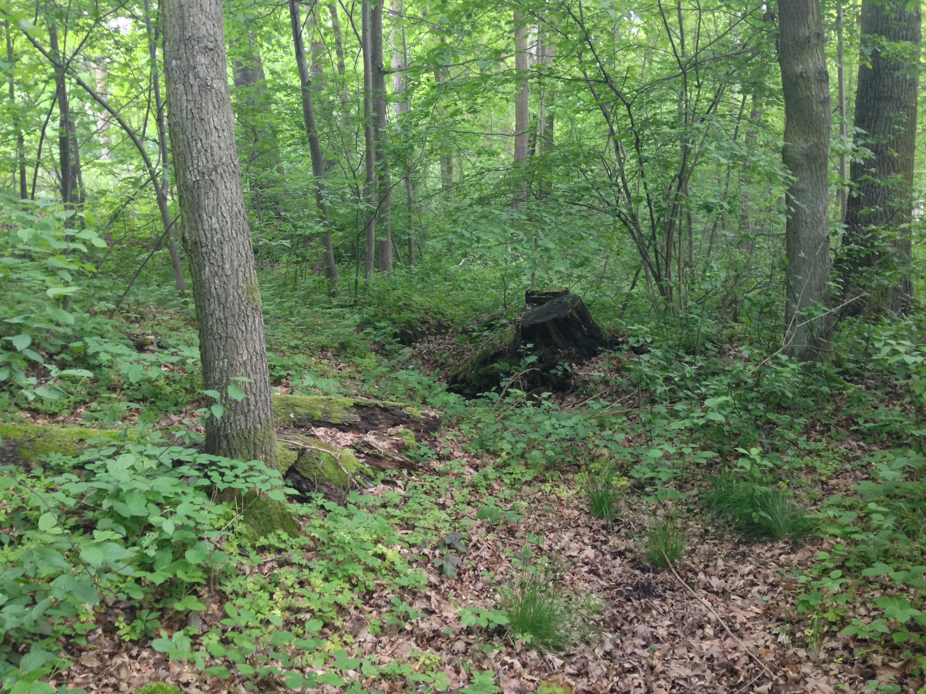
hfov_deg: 54.0
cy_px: 348
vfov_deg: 41.8
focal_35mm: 34
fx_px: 910
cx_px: 469
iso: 160
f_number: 2.4
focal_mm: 4.12
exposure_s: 1/20
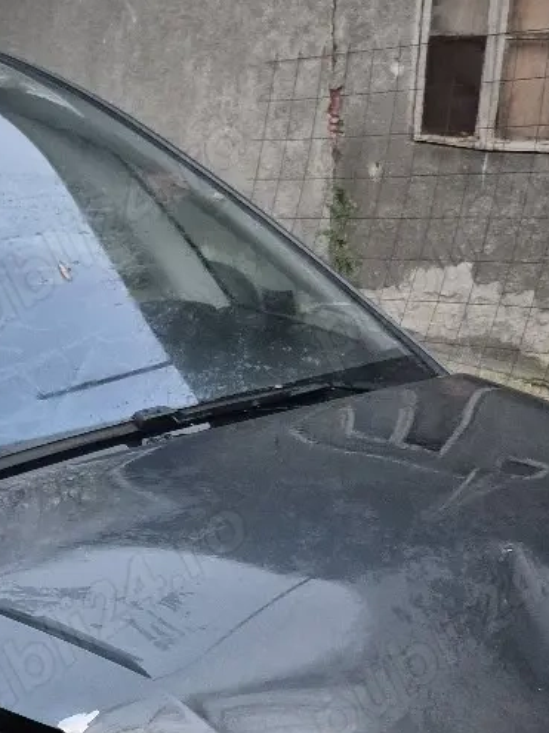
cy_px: 685
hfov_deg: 23.5
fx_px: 1312
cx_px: 185
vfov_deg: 29.7
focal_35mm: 62
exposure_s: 1/33
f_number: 1.8
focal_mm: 5.4
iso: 1600
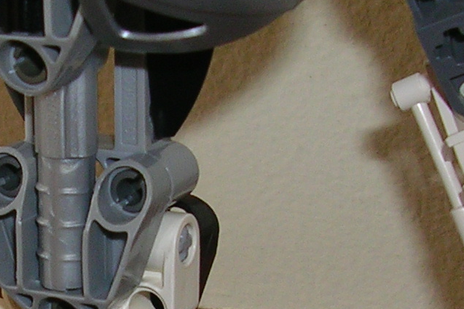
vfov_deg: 10.8
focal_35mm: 127
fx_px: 1637
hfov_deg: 16.0
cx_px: 94
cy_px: 234
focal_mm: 5.8
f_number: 2.8
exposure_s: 1/60.1
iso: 50
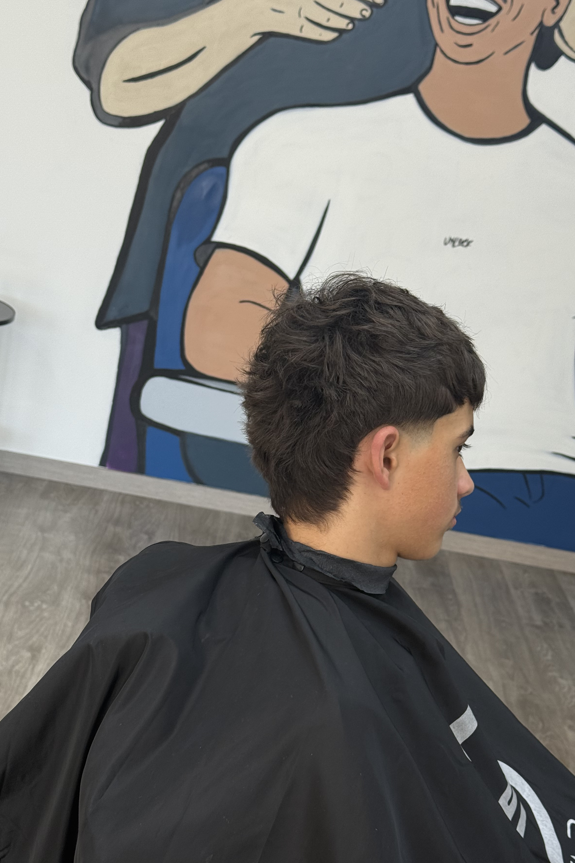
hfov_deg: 23.8
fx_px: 1366
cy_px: 483
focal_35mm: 57
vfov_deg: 35.0
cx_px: 333
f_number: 1.78
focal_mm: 6.76
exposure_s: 1/121
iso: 64
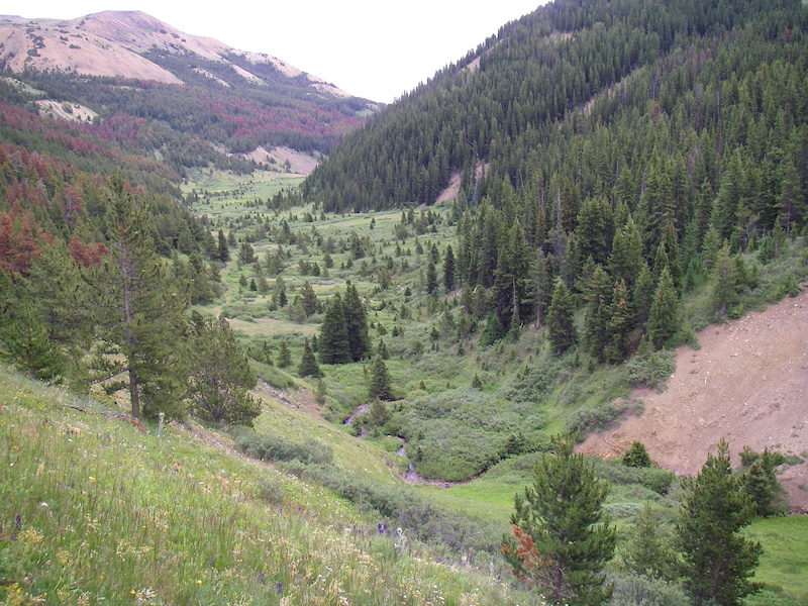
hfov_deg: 49.0
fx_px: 887
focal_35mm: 38
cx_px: 404
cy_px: 303
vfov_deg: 37.7
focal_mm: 6.3
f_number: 3.3
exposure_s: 1/100
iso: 64
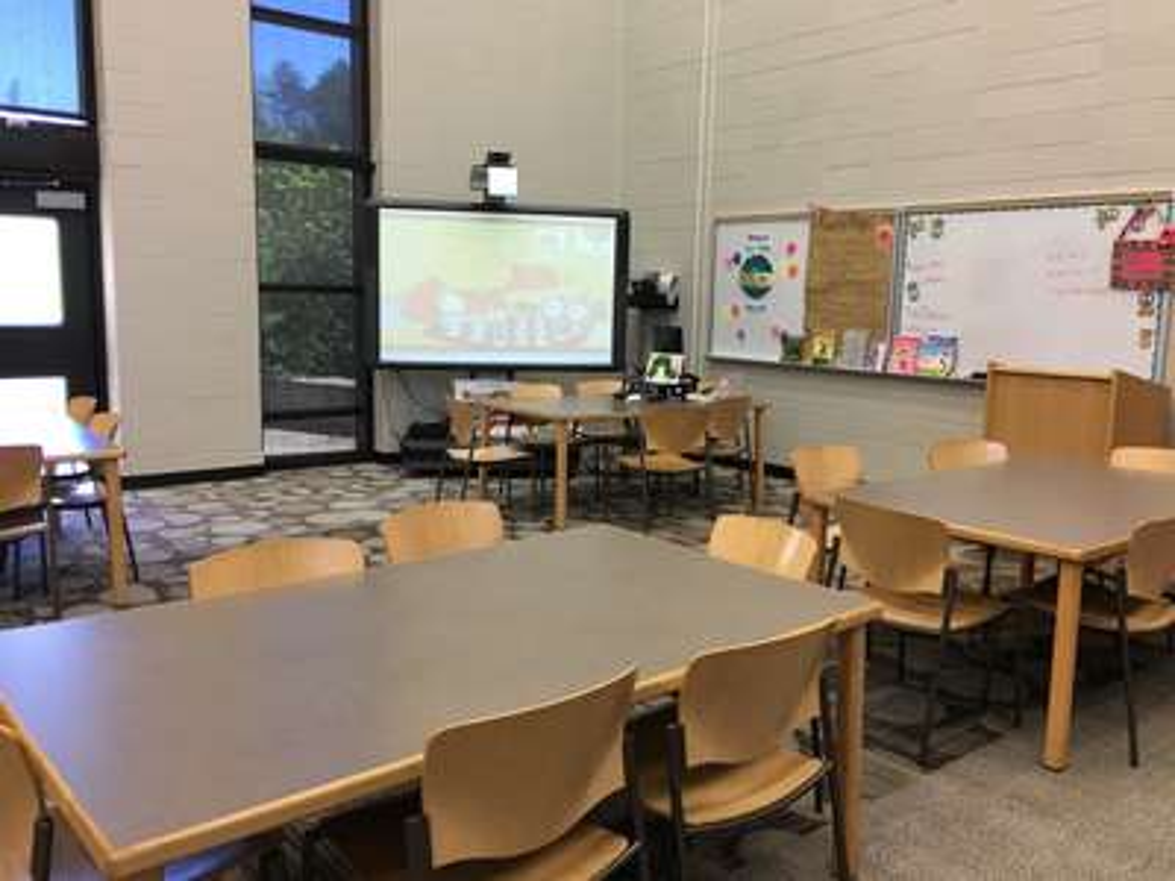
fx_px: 984
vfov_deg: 48.2
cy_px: 440
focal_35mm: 29
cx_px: 588
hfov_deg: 61.7
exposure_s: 1/15
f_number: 2.2
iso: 25
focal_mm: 4.15
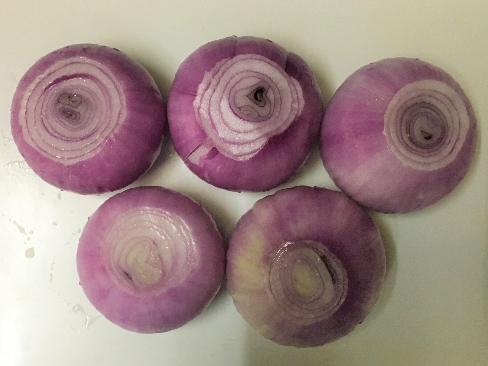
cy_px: 183
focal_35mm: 29
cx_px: 244
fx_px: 409
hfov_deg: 61.7
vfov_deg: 48.2
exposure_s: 1/33
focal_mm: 4.15
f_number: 2.2
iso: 200
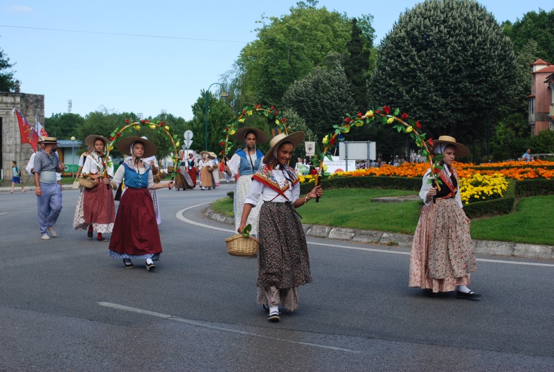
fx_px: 740
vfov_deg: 28.2
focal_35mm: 48
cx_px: 277
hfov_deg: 41.0
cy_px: 186
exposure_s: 1/160
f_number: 6.3
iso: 100
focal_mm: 32
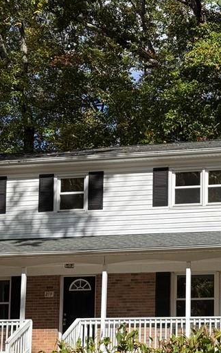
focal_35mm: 101
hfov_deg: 12.9
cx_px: 175
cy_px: 255
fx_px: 974
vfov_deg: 20.5
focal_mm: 6.76
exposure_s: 1/5848
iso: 80
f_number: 1.78
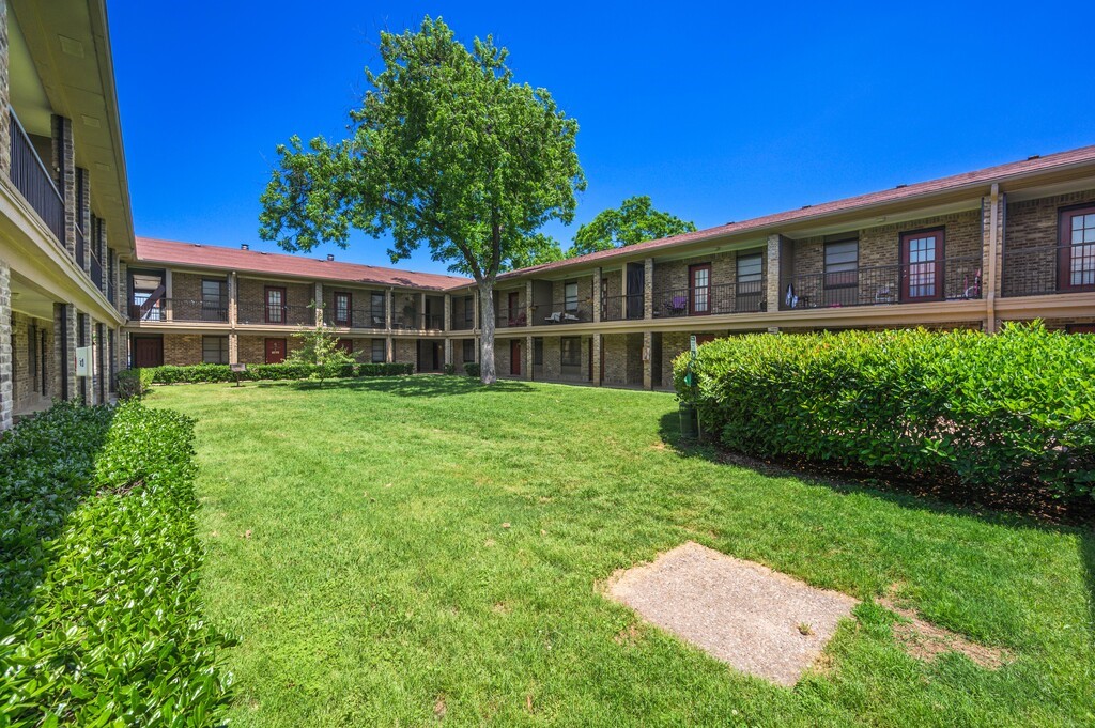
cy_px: 364
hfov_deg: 104.3
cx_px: 548
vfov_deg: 81.1
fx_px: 425
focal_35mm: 14
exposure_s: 1/320
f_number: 8
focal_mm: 14
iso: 125
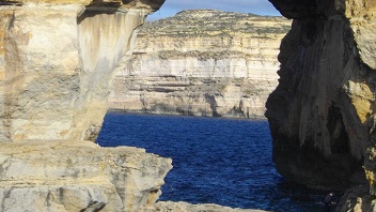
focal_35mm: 141
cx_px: 115
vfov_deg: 8.6
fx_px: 1406
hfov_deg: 15.2
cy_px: 94
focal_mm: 13.7
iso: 100
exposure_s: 1/125
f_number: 14.1
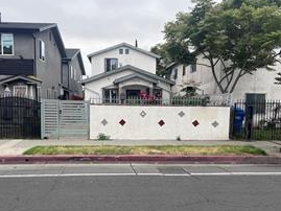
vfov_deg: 42.8
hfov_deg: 55.2
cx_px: 127
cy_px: 124
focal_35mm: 33
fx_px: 268
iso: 50
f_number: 1.5
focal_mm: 5.7
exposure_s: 1/635
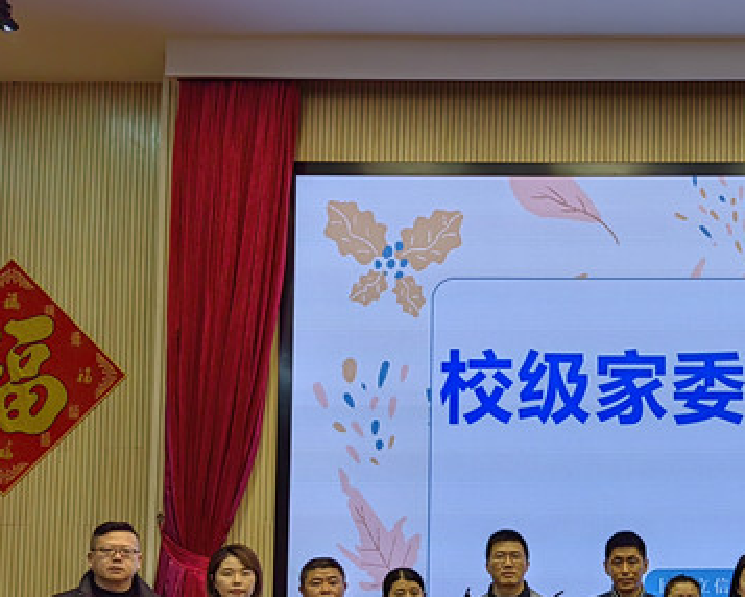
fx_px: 1302
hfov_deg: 29.4
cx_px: 780
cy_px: 507
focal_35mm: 59
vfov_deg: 25.2
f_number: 1.9
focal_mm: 5.52
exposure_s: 1/136
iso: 50
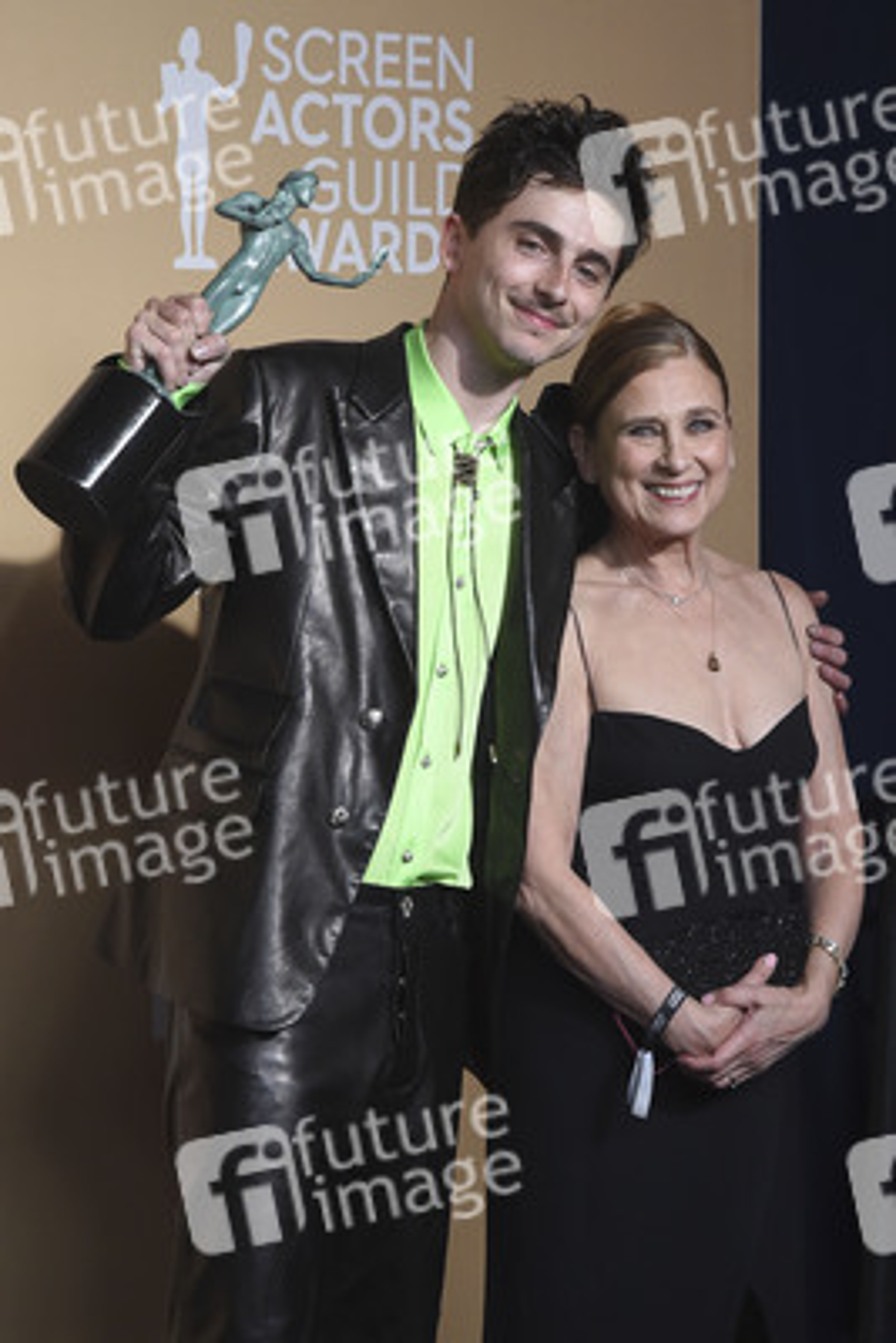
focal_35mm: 92
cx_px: 448
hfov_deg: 14.9
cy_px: 672
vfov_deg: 22.1
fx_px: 3431
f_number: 7.1
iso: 2500
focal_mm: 92
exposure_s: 1/250
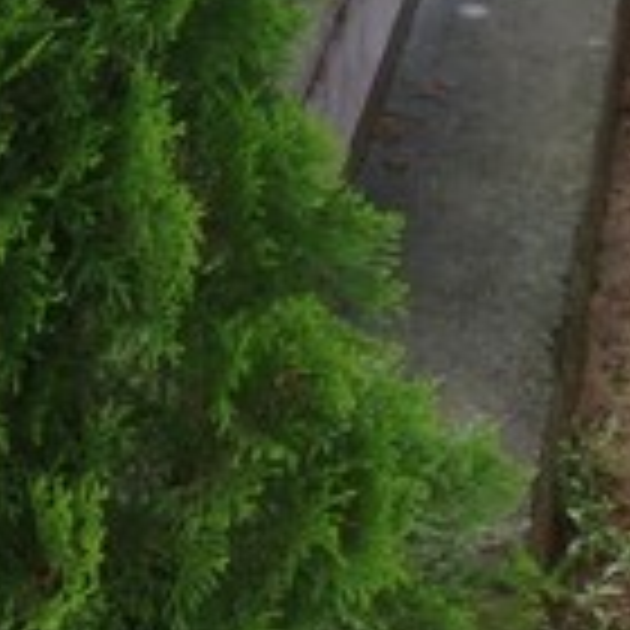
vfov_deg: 12.4
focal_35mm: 133
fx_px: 2739
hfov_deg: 12.7
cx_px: -202
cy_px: -351
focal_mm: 4.12
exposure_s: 1/120
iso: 64
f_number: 2.4
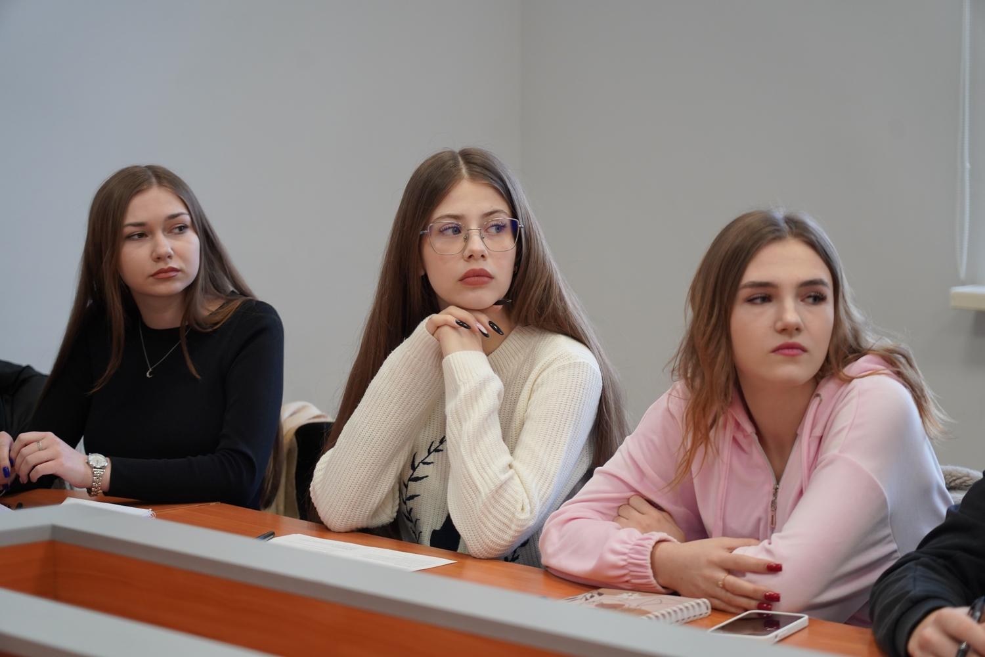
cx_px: 492
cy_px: 328
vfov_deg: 14.4
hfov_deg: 21.5
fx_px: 2599
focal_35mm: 95
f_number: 4
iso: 1250
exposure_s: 1/160
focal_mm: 95
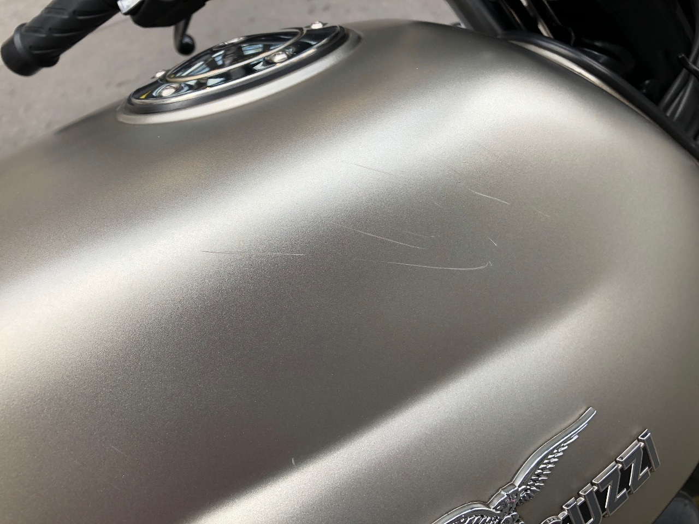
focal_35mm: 28
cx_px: 350
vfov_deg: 49.7
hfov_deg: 63.4
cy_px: 262
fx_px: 565
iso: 20
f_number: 1.8
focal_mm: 3.99
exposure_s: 1/178
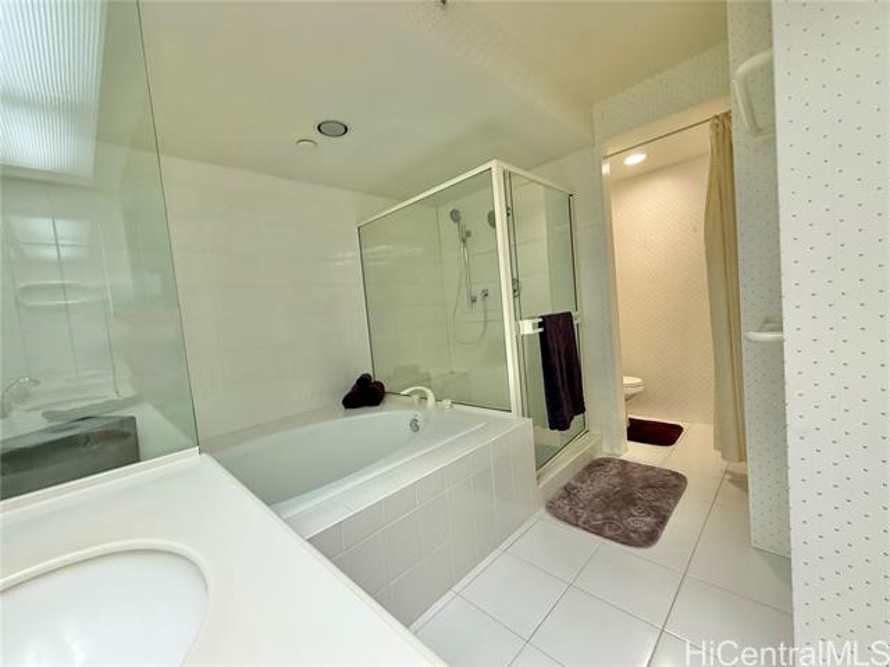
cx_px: 445
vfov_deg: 85.7
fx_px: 360
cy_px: 334
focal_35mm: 14
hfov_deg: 102.1
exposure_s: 1/60
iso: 200
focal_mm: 2.22
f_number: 2.2
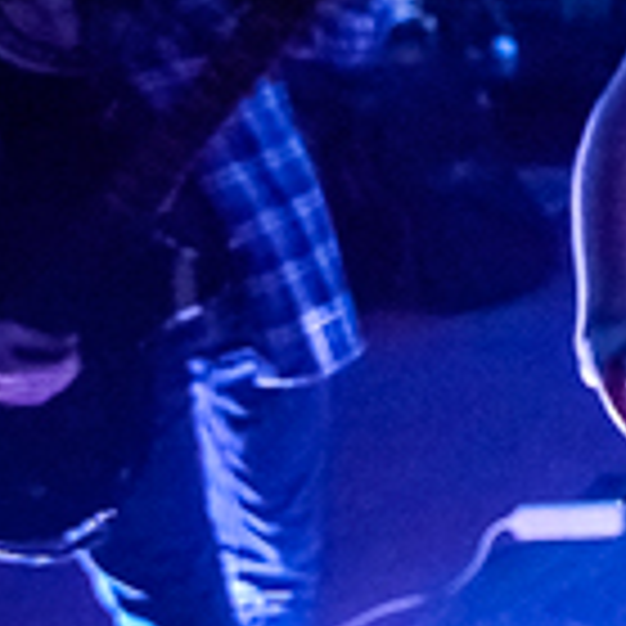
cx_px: 1509
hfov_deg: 13.8
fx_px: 1800
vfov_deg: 19.6
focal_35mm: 88
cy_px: 194
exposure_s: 1/250
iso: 6400
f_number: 2.8
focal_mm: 16
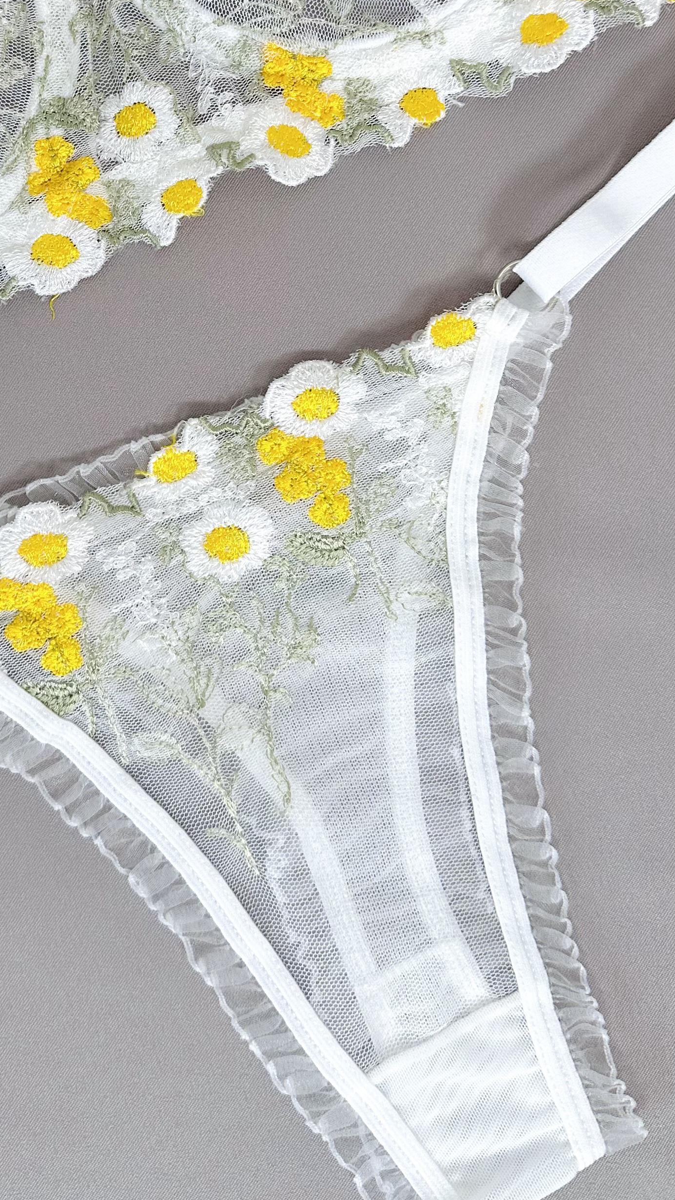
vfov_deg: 45.8
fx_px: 1368
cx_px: 136
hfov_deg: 27.2
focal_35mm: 43
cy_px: 311
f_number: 1.78
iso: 80
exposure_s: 1/364
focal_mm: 6.86
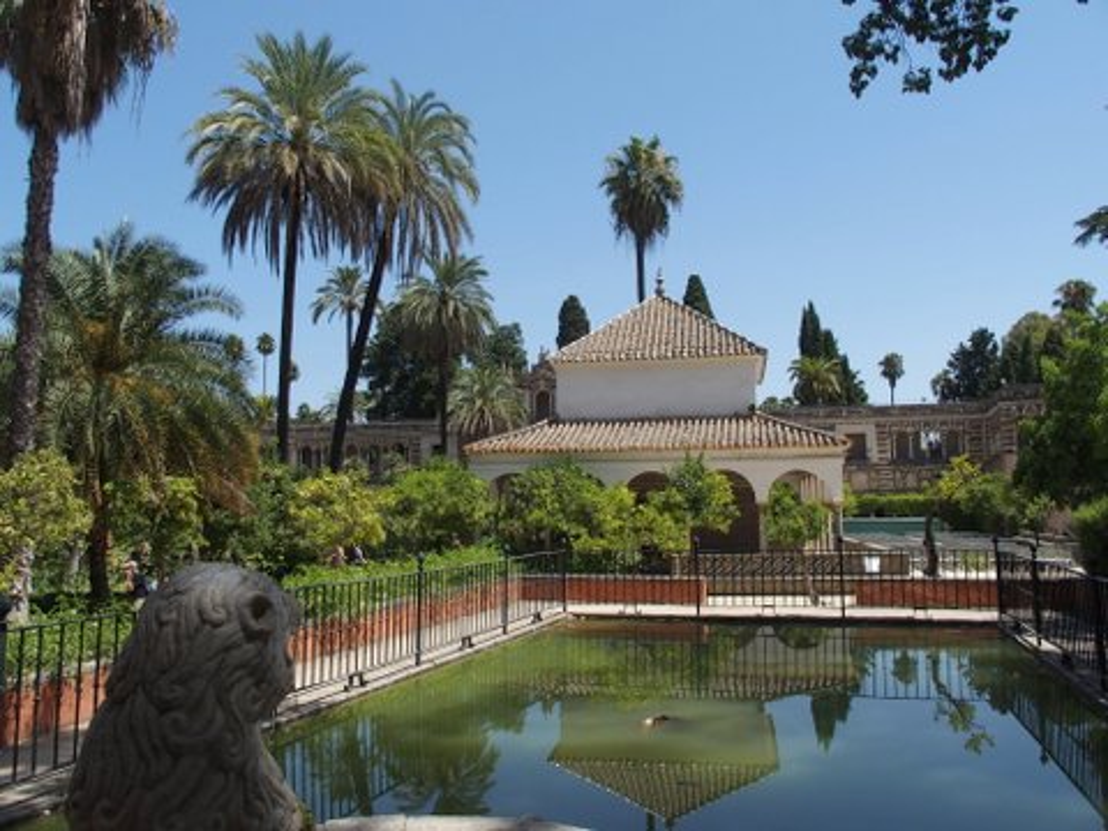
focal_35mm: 28
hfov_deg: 63.4
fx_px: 896
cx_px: 554
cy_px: 416
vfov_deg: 49.7
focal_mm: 6
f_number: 4
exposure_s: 1/1000
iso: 100
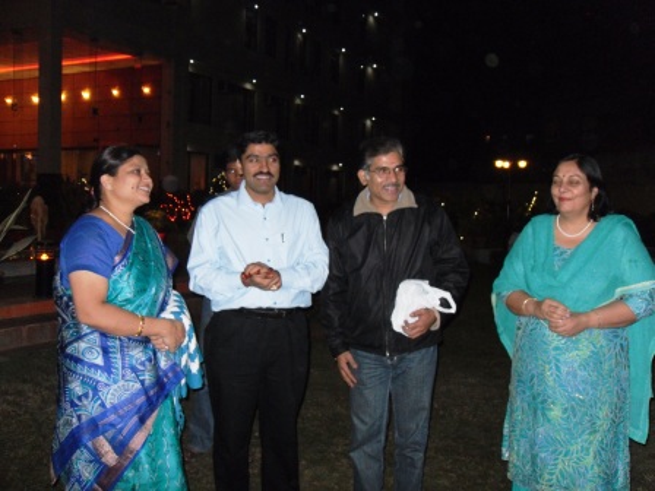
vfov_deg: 40.7
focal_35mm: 35
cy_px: 246
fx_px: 662
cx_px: 328
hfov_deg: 52.6
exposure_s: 1/45
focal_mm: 6.3
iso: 200
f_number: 3.5
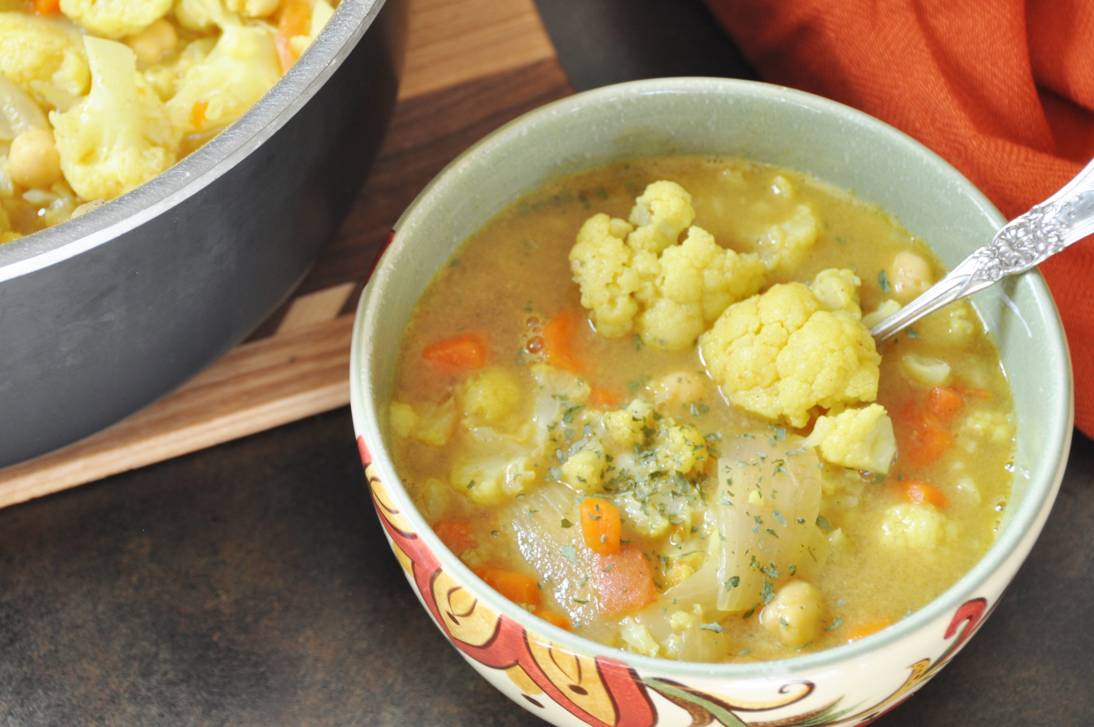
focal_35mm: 156
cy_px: 298
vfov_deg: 8.8
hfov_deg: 13.2
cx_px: 485
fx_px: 4735
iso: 200
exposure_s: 1/6
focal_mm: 82
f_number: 5.6
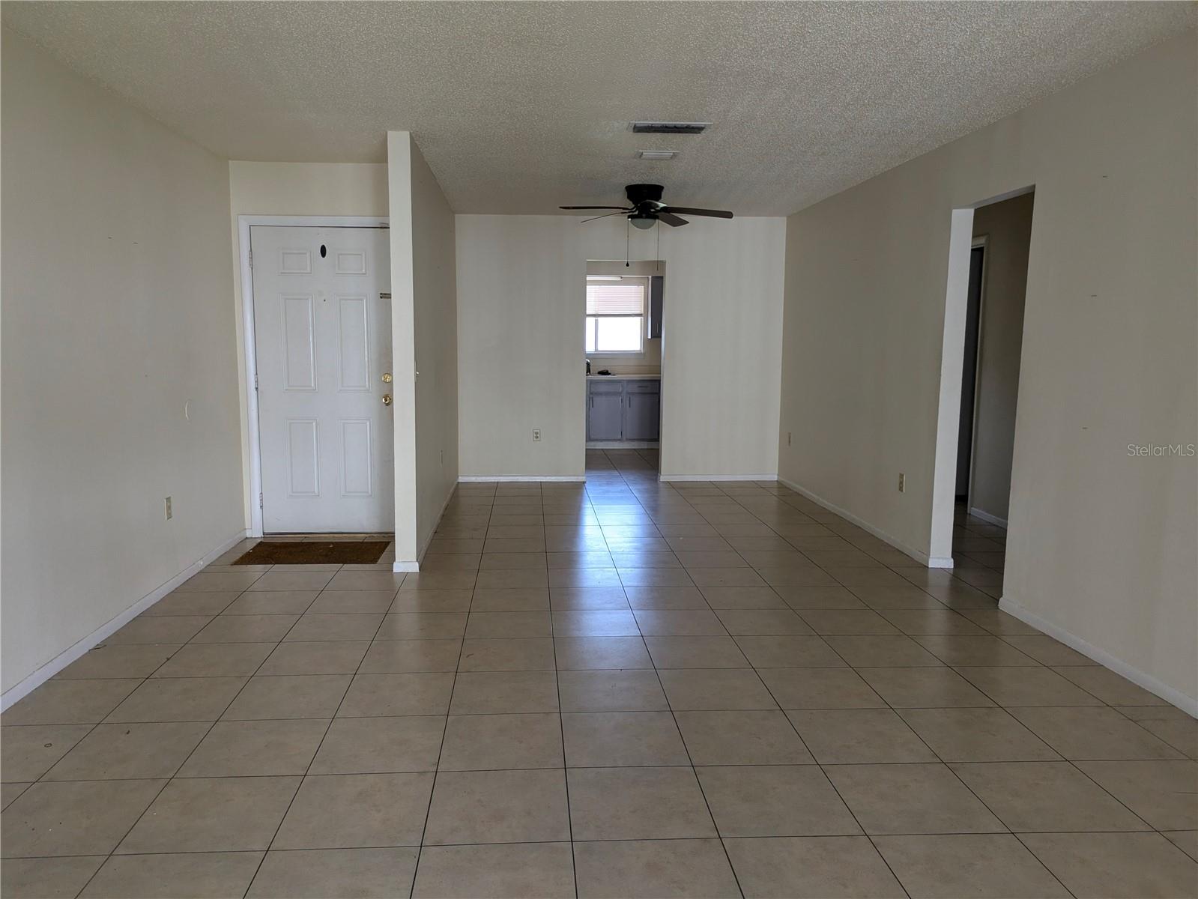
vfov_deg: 54.9
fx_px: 865
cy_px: 450
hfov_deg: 69.4
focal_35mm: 25
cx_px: 599
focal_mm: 5.43
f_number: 1.89
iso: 129
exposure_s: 1/120
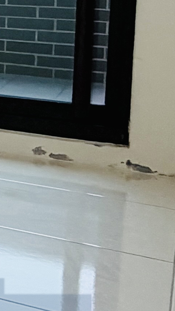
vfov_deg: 20.4
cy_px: -10
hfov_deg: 8.0
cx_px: -504
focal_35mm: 101
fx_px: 834
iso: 200
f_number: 2.2
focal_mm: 2.22
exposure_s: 1/120
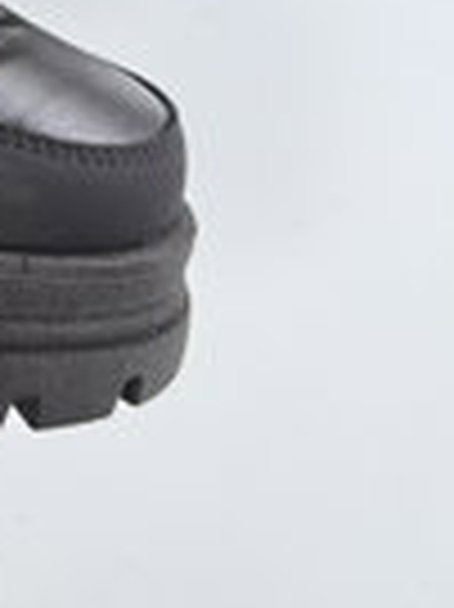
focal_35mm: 95
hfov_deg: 13.7
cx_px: -391
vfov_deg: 18.8
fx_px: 1664
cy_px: -236
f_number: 1.78
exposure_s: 1/121
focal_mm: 6.76
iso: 125
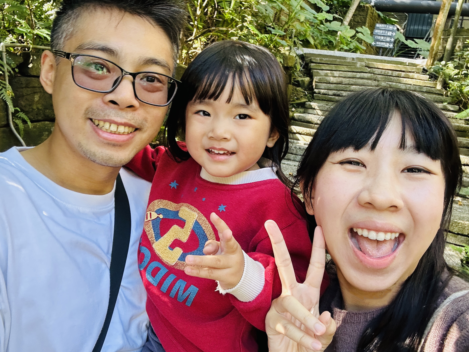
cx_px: 225
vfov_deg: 42.9
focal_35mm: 33
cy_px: 161
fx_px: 447
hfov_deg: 55.3
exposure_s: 1/60
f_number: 1.9
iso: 100
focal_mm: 2.69
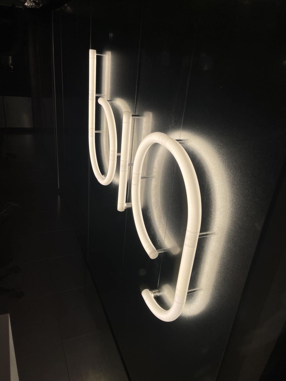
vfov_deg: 67.3
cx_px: 143
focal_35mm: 26
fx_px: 286
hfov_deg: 53.1
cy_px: 190
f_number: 1.6
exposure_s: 1/454
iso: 50
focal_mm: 5.1
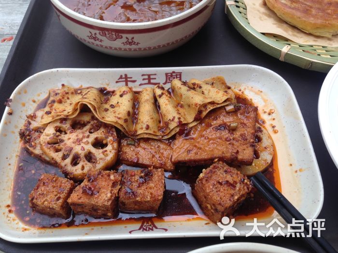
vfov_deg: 42.9
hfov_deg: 55.4
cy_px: 126
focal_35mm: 33
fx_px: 322
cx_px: 169
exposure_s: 1/361
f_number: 2.4
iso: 50
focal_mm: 4.12
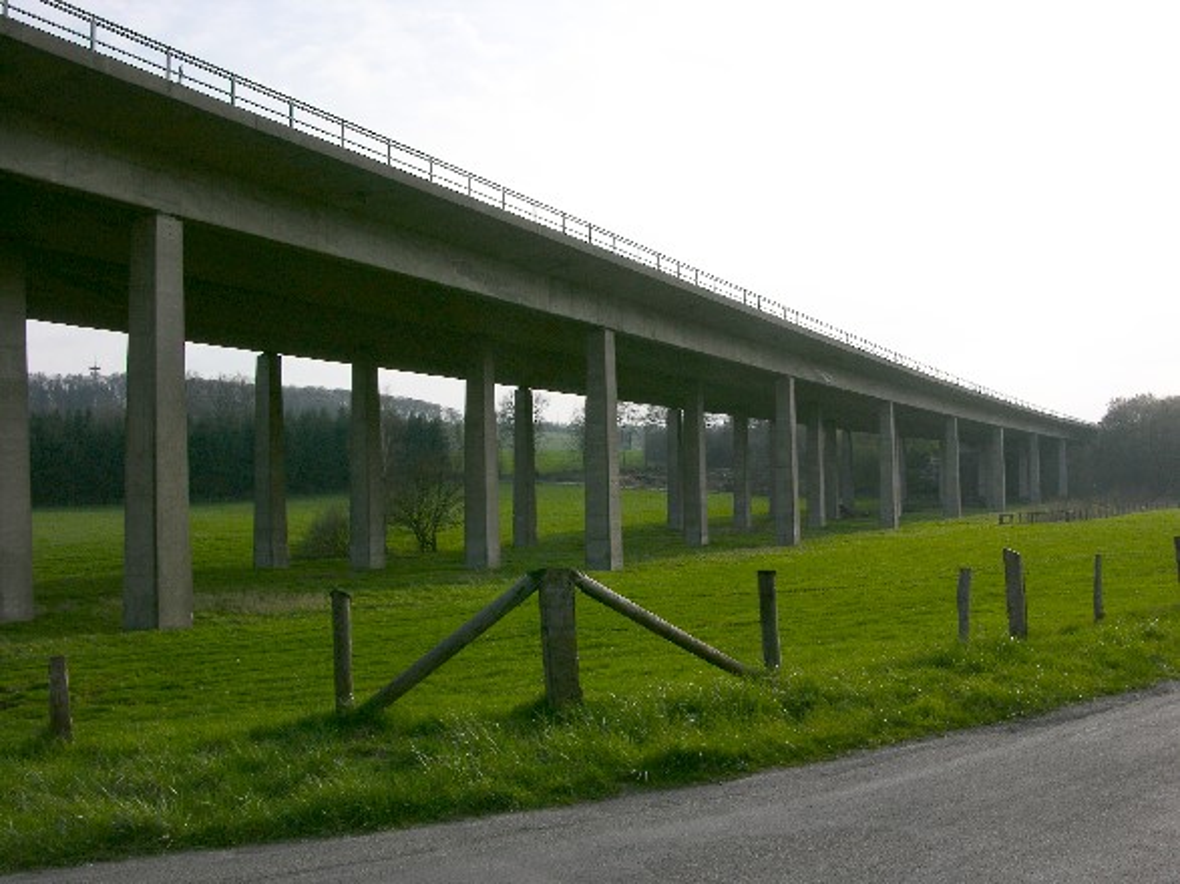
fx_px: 1193
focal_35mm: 35
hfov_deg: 52.6
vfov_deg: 40.7
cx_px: 590
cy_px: 442
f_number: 8
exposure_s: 1/150
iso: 50
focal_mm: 8.9
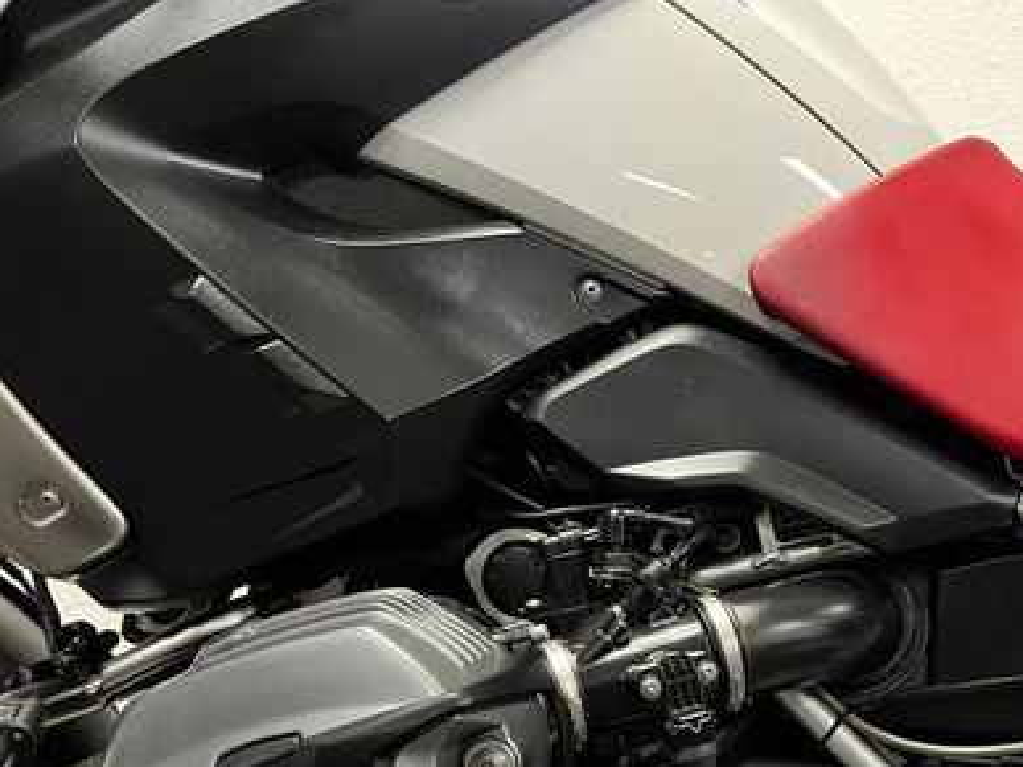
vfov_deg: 32.5
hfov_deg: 42.6
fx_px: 1270
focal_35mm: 43
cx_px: 759
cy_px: 629
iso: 400
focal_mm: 5.1
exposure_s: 1/50
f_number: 1.6
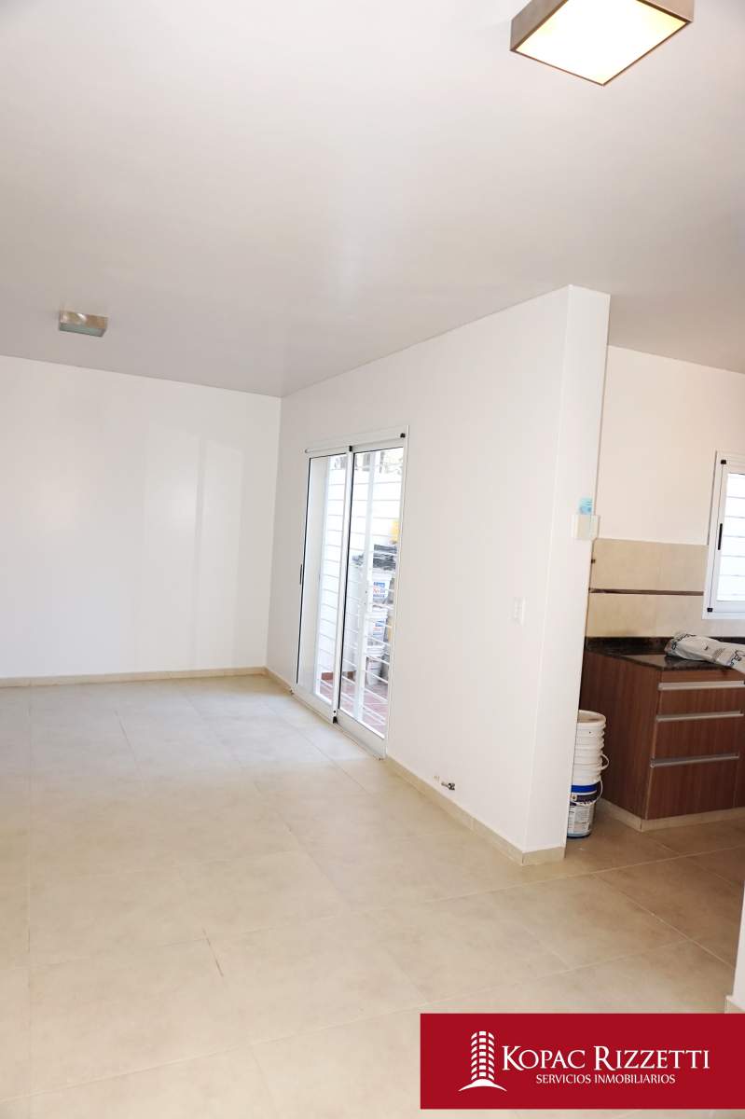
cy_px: 560
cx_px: 372
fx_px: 746
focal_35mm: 24
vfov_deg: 73.8
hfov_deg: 53.1
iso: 400
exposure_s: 1/160
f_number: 4
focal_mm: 16
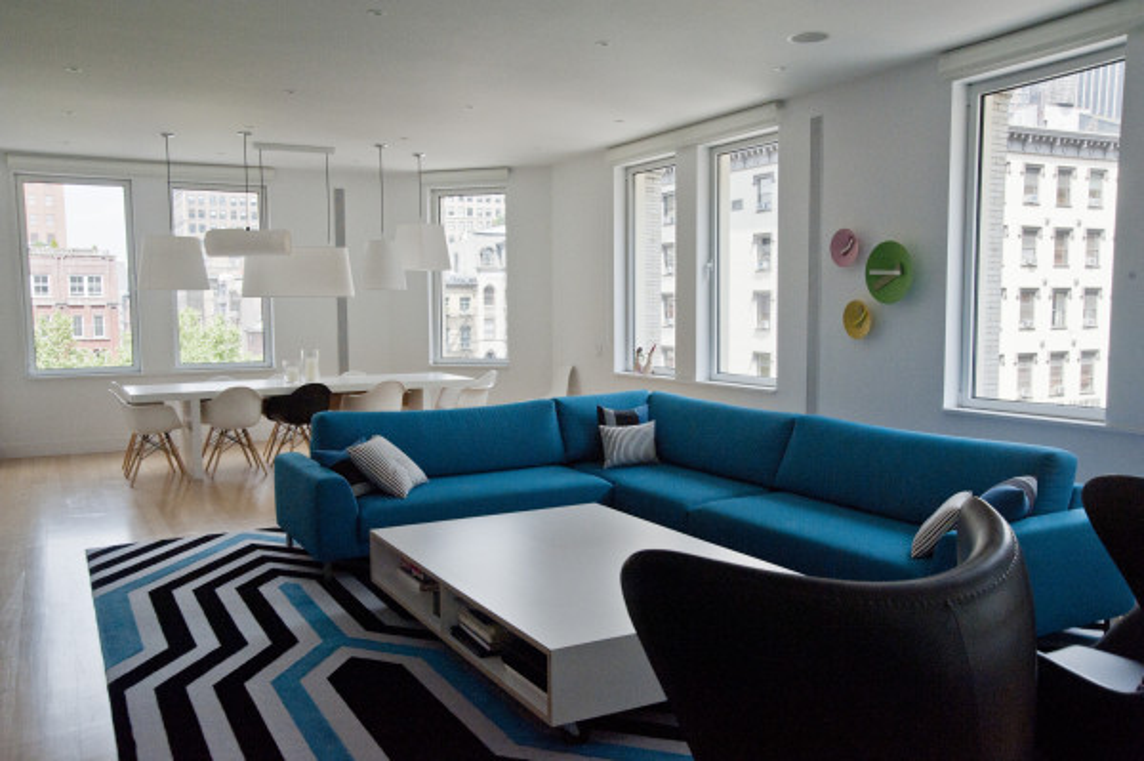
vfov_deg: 41.0
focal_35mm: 32
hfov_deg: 58.8
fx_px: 1016
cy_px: 380
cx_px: 572
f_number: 13
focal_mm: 32
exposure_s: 1/640
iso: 1000
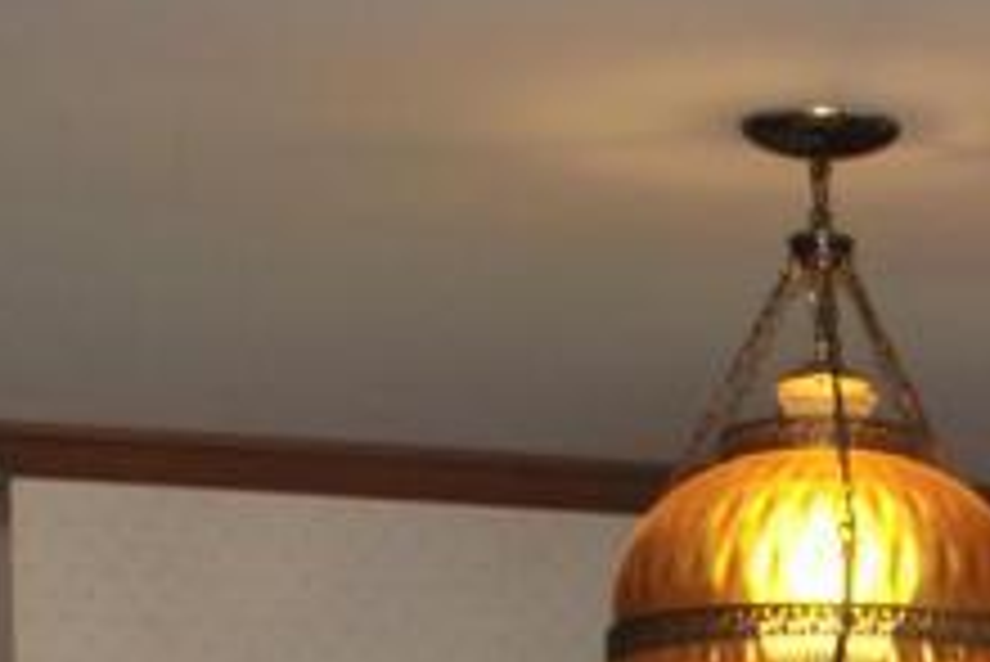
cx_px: 1487
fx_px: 5173
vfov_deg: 6.9
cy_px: 1572
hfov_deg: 10.5
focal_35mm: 188
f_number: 4.2
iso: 200
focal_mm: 24
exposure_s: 1/60
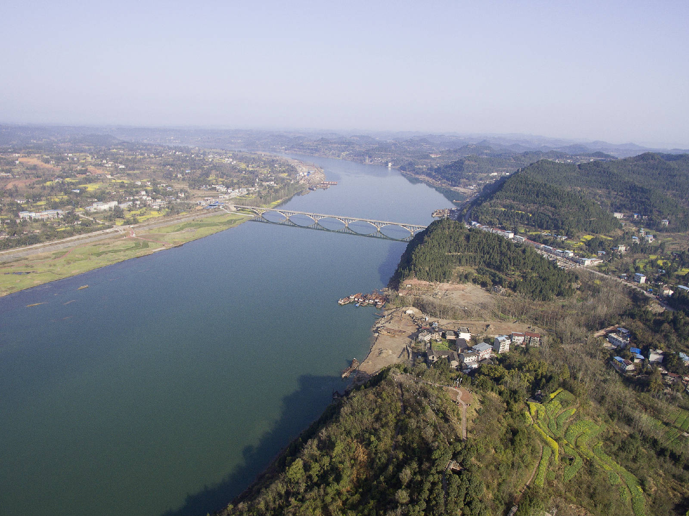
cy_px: 258
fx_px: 398
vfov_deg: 65.9
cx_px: 344
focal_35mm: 20
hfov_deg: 81.8
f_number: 2.8
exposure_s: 1/800
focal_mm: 3.61
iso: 100
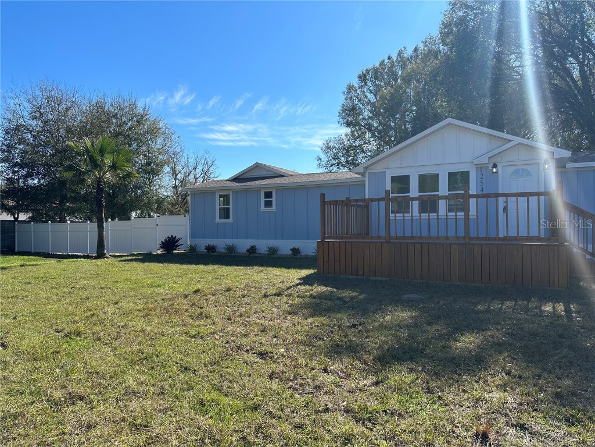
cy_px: 224
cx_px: 298
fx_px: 413
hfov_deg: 71.6
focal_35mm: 24
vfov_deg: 56.8
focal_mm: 6.86
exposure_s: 1/3861
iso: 80
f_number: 1.78
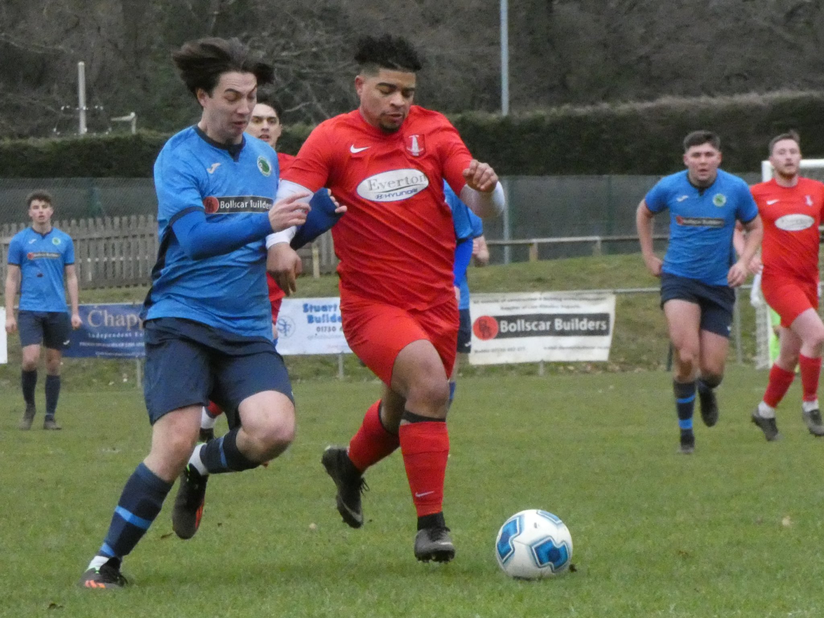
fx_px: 5451
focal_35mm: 229
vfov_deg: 6.5
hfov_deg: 8.6
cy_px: 309
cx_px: 412
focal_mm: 41.1
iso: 2000
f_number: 5.5
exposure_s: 1/1000
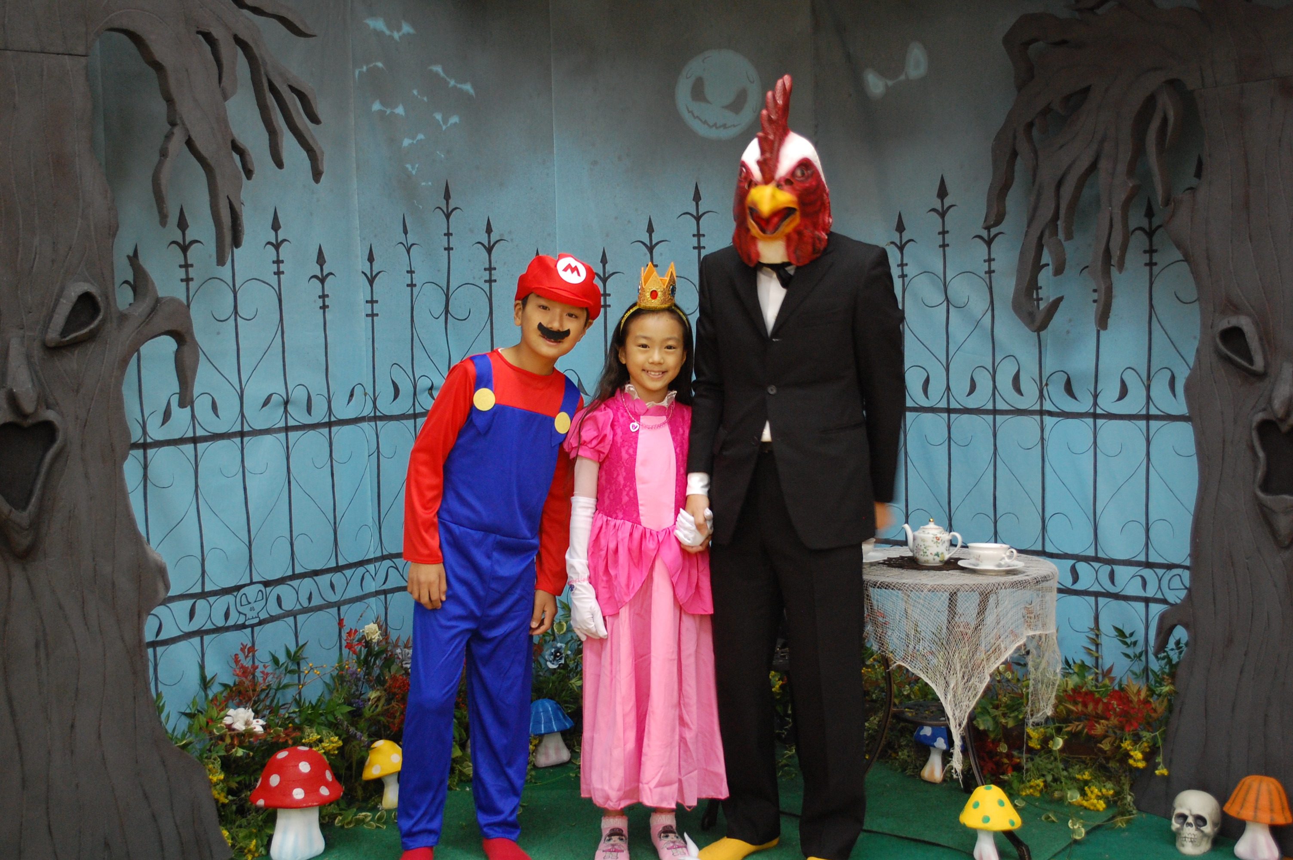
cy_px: 430
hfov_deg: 46.4
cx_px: 646
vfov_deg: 31.8
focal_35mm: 42
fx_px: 1507
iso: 800
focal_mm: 28
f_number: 4.5
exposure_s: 1/15
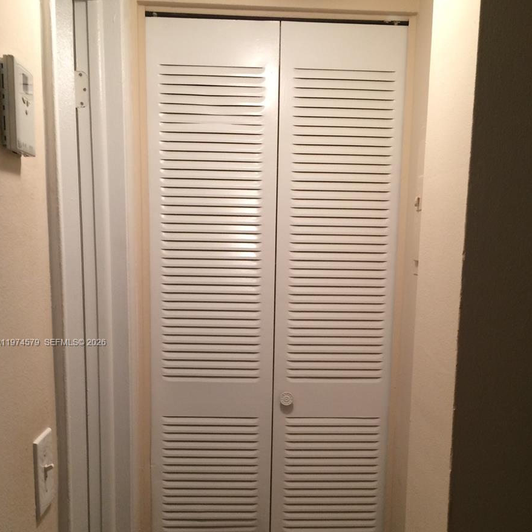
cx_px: 266
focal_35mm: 35
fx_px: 609
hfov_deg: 47.2
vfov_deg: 46.7
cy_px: 343
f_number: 2.2
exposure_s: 1/30
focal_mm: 4.15
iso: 80
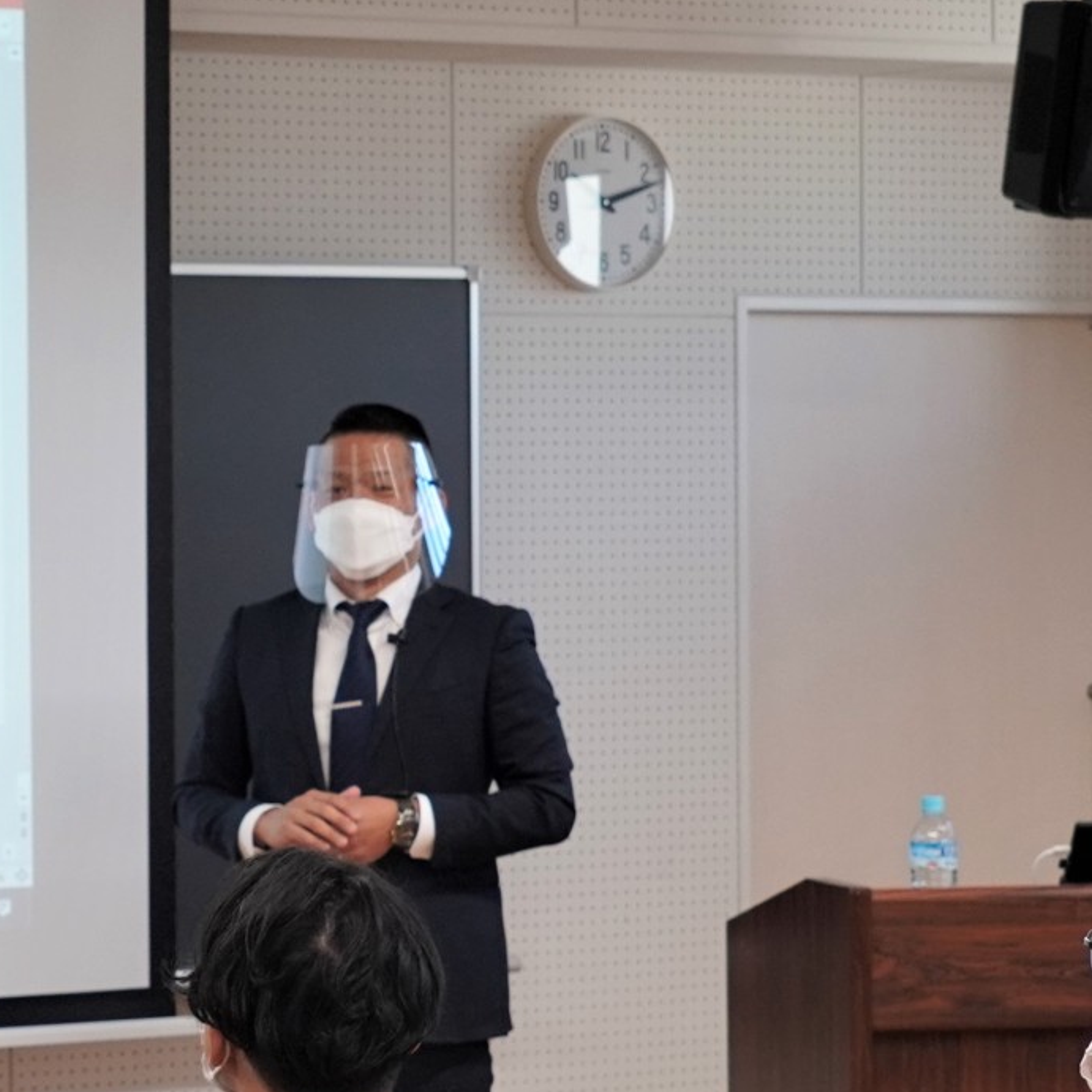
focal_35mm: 128
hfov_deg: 13.2
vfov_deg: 13.6
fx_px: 4553
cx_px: -349
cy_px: 887
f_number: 4
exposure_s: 1/160
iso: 500
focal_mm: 27
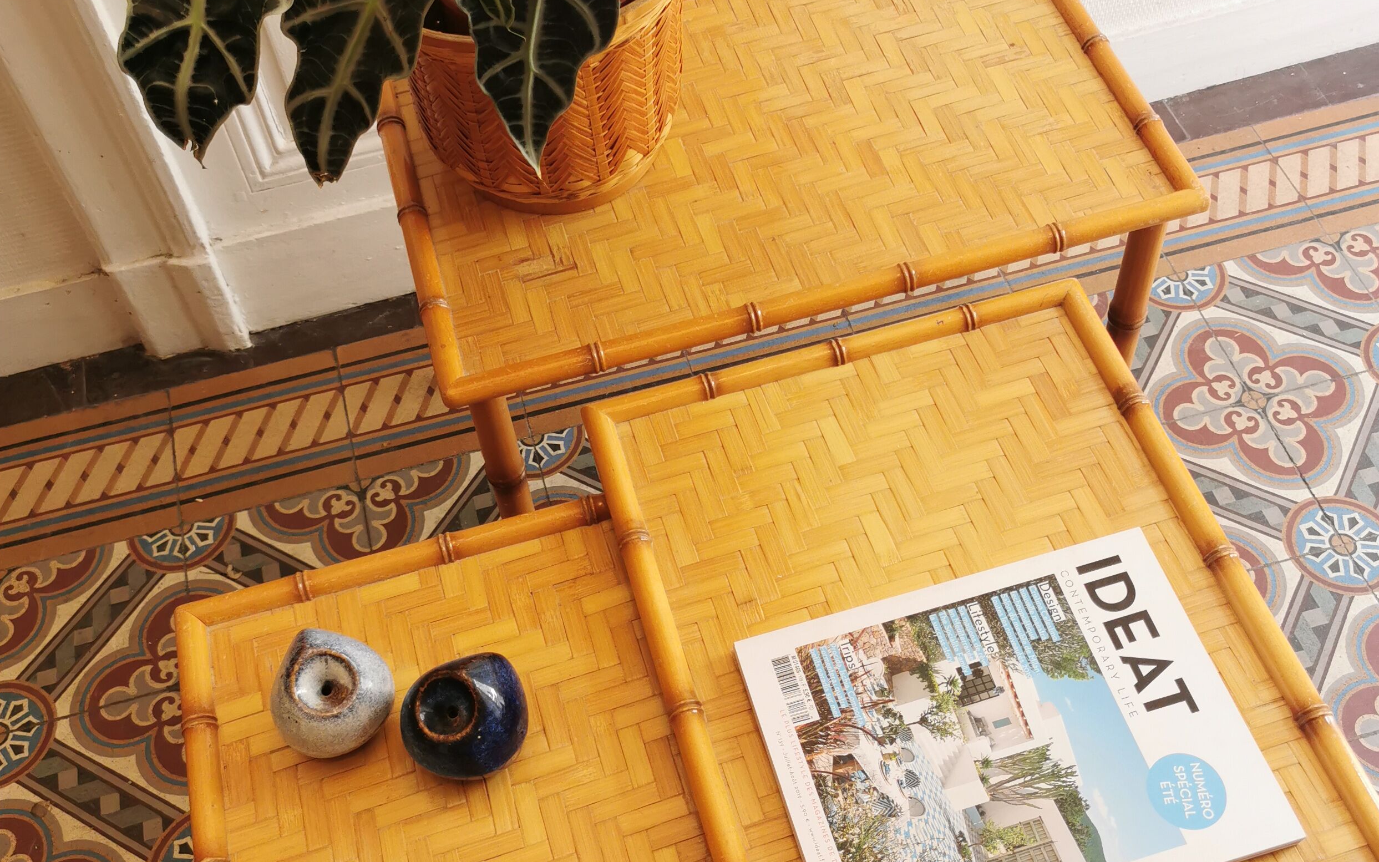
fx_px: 1579
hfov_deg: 47.2
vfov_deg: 30.5
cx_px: 728
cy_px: 400
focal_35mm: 42
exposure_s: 1/100
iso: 100
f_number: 1.6
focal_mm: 5.56
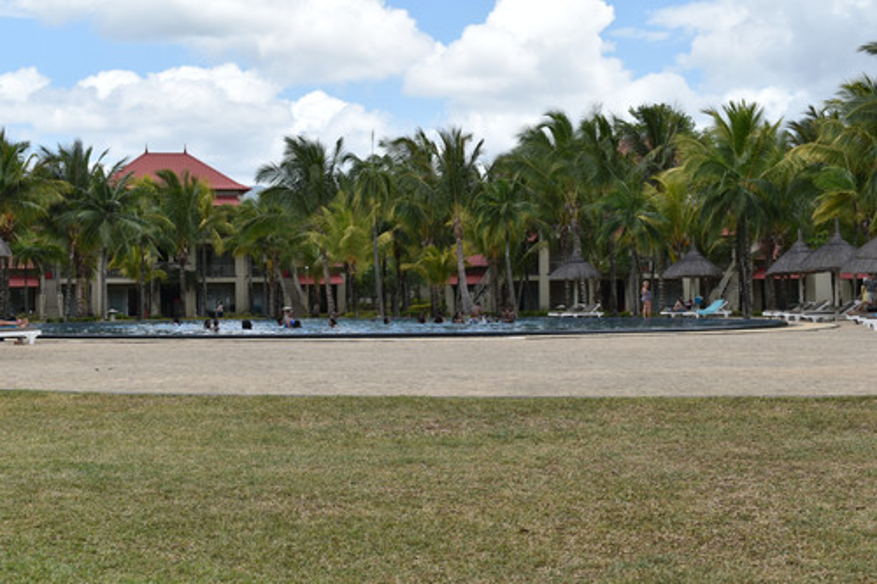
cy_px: 292
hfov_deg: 31.9
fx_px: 1534
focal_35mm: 63
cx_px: 438
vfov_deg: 21.6
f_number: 10
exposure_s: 1/200
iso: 100
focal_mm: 42
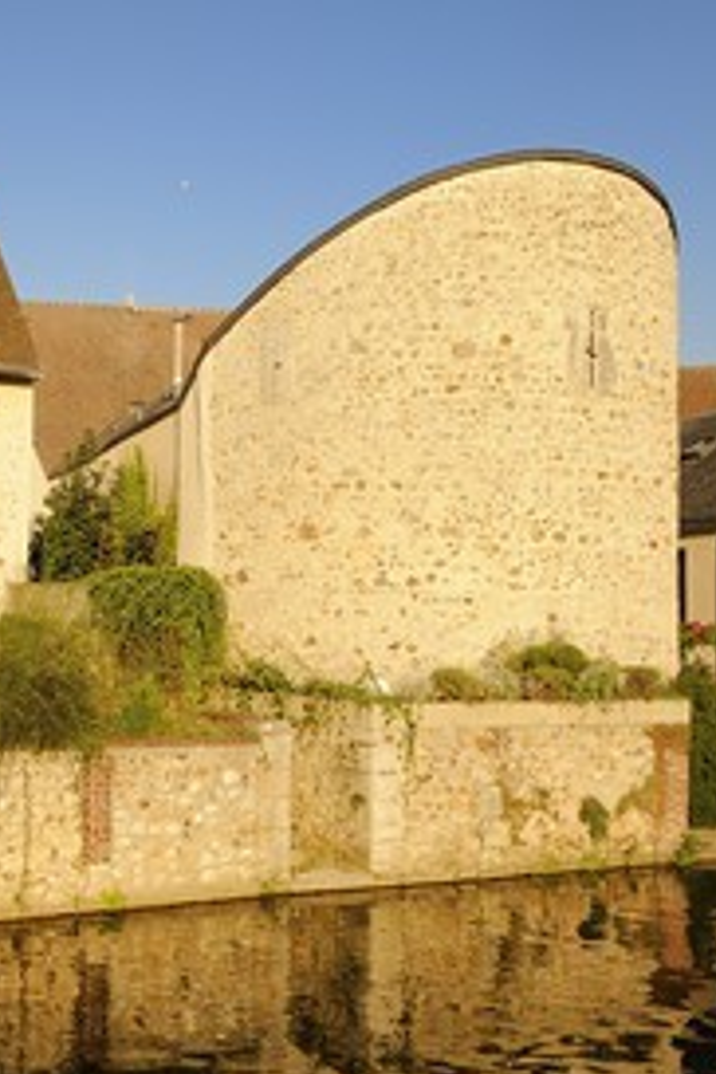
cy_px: 543
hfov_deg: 28.6
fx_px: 1283
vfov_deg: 45.4
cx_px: -47
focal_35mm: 43
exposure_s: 1/160
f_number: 14
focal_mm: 28
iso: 250
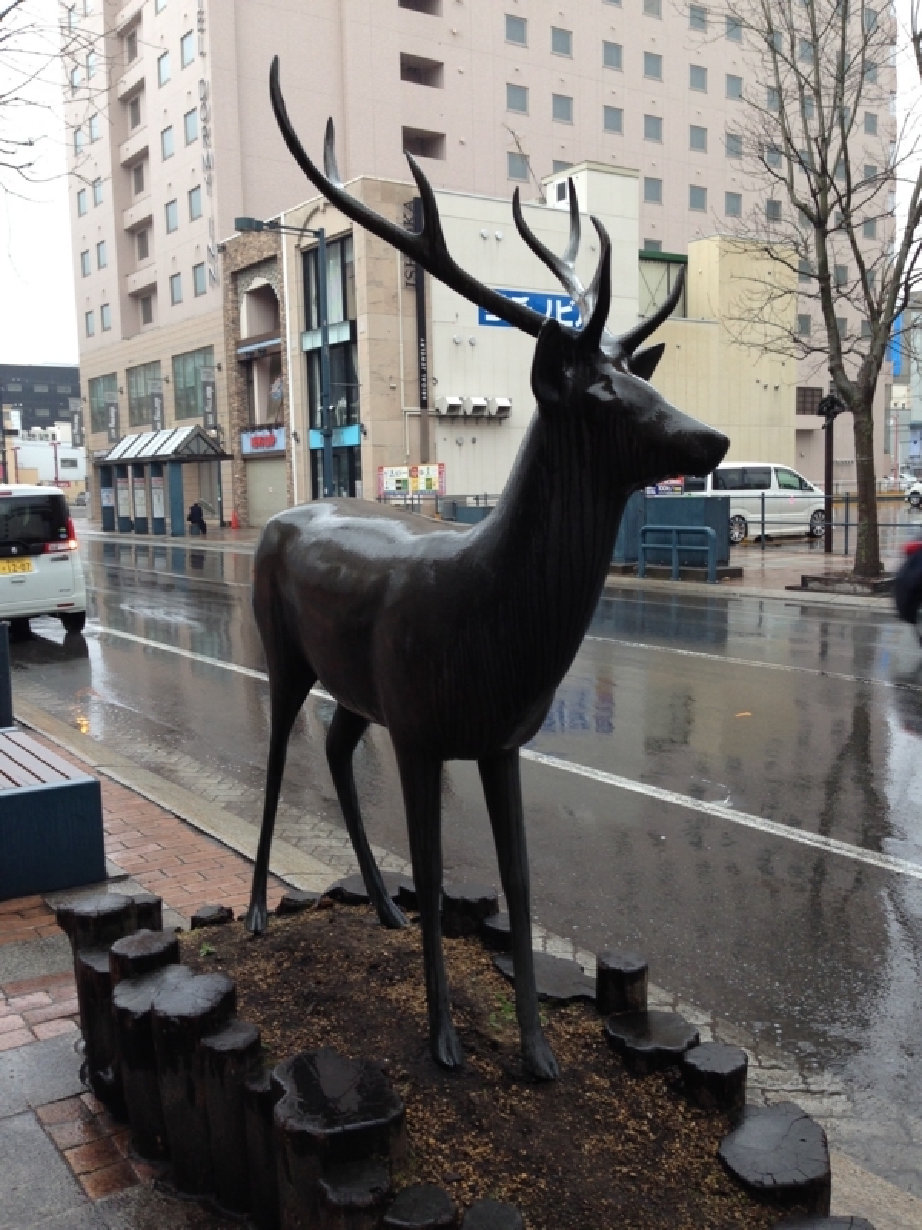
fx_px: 1172
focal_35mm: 33
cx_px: 461
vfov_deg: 55.4
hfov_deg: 42.9
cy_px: 615
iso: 50
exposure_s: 1/60
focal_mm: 4.12
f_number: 2.4
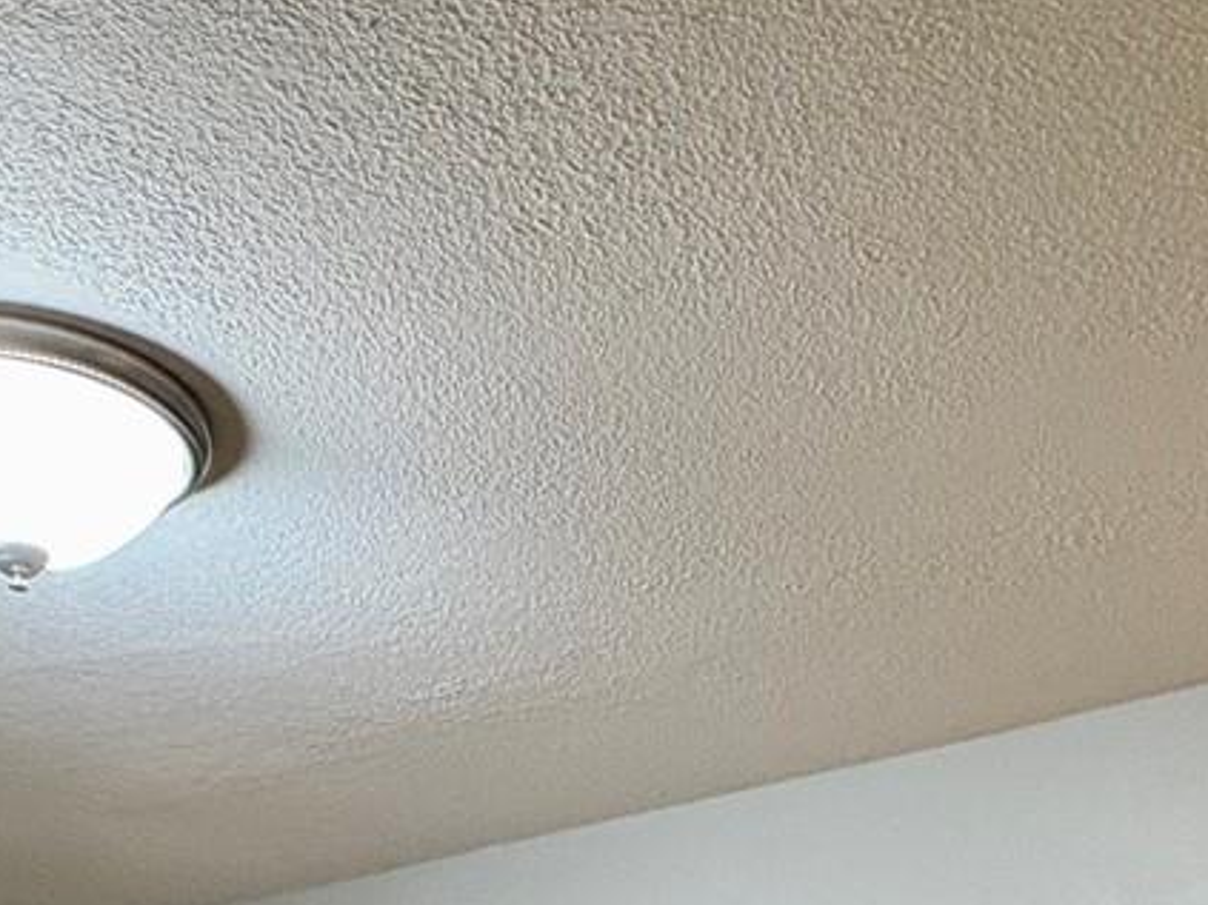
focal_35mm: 53
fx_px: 1849
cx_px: 580
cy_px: 1636
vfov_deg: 19.9
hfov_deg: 36.2
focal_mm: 2.22
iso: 250
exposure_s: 1/60
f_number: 2.2
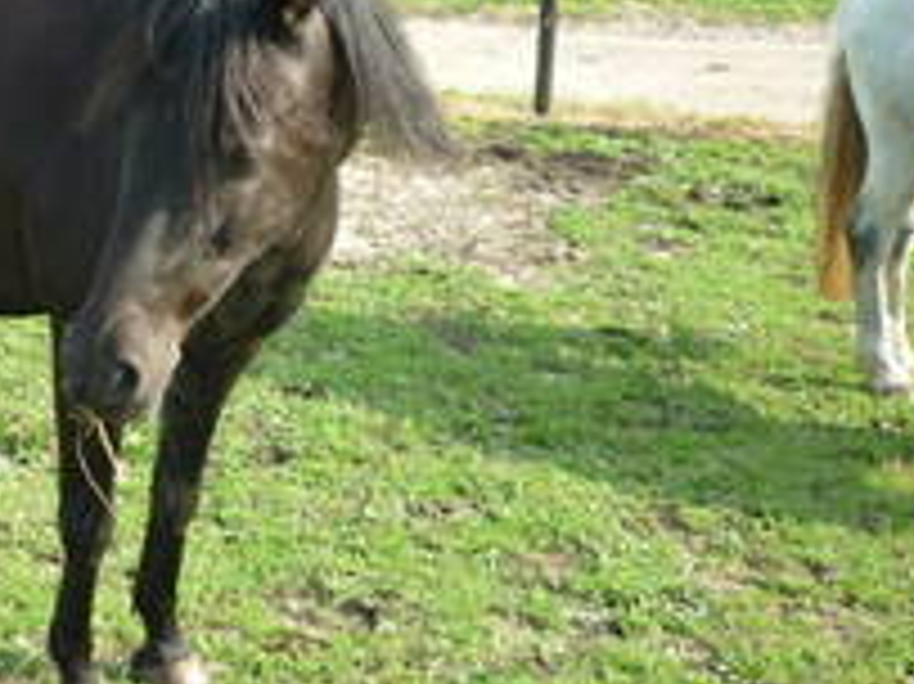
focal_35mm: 71
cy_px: 220
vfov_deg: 20.6
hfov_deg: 26.4
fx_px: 1874
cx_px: 81
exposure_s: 1/250
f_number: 2.9
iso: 80
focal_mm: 5.9
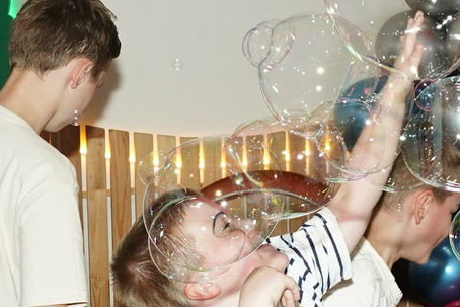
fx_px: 1802
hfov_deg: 14.4
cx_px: 380
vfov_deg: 9.7
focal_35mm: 141
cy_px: 172
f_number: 6.3
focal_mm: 25
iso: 2000
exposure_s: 1/200
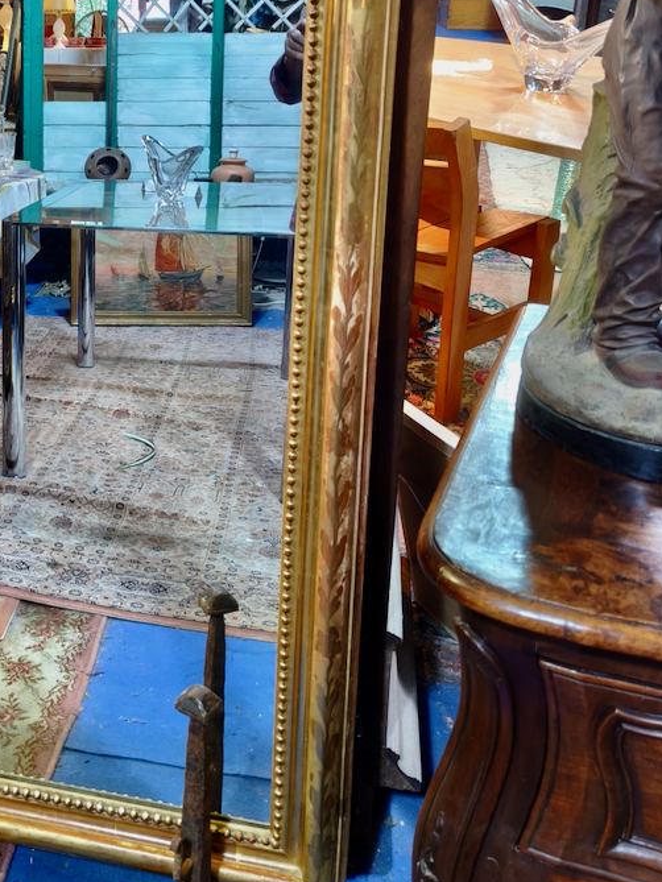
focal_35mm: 44
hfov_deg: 31.0
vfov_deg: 41.9
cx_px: 34
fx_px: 1122
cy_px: 241
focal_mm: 5.35
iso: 1000
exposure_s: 1/25
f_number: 1.7
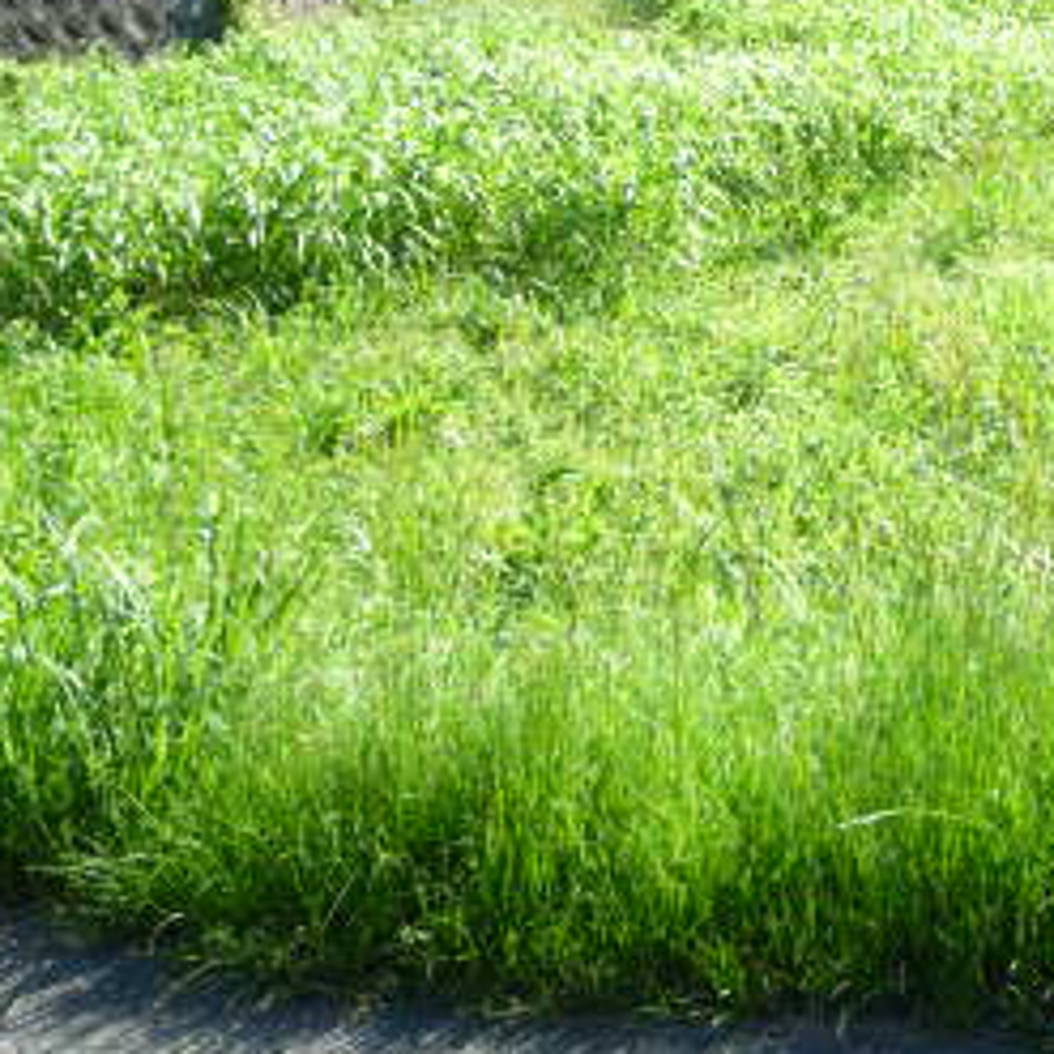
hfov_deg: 26.4
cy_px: 73
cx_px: 836
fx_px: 2205
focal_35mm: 64
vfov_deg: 25.9
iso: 100
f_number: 3.3
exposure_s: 1/320
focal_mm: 4.7
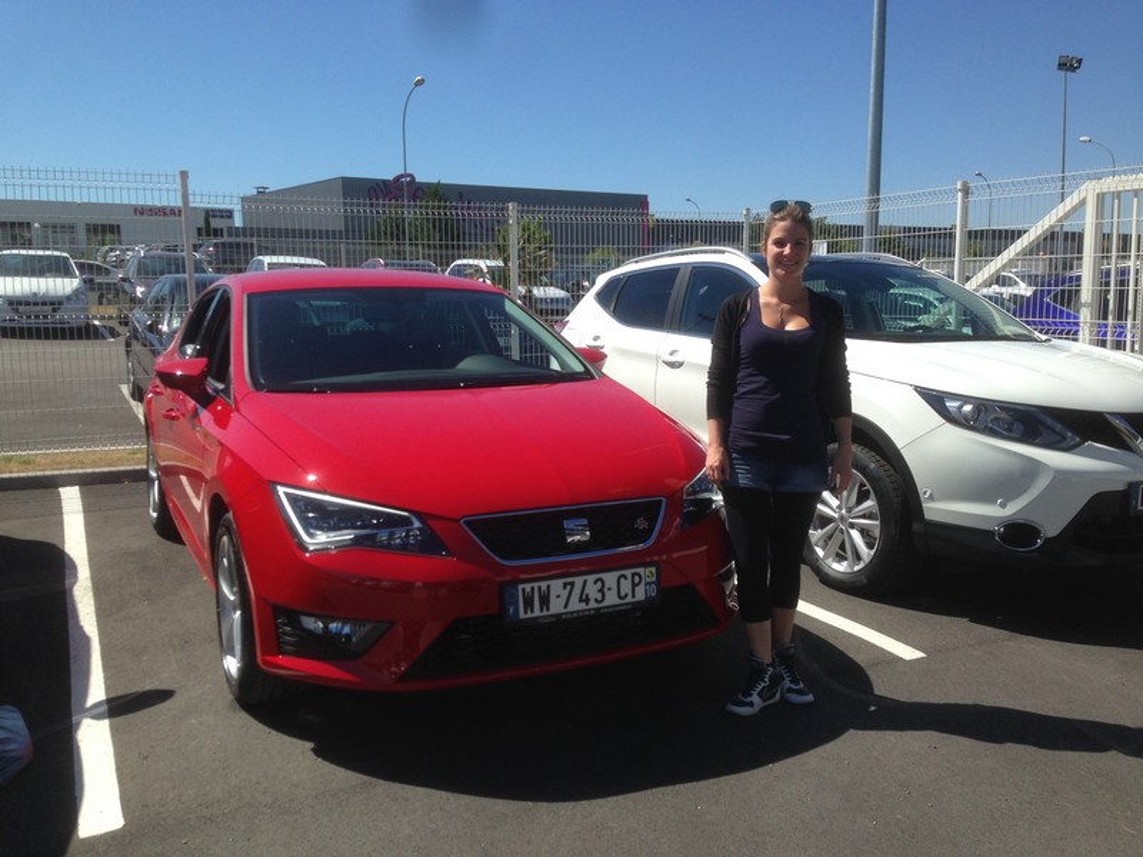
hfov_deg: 55.4
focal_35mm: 33
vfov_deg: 42.9
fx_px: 1090
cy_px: 428
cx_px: 572
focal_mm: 4.12
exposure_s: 1/1550
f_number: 2.4
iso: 50
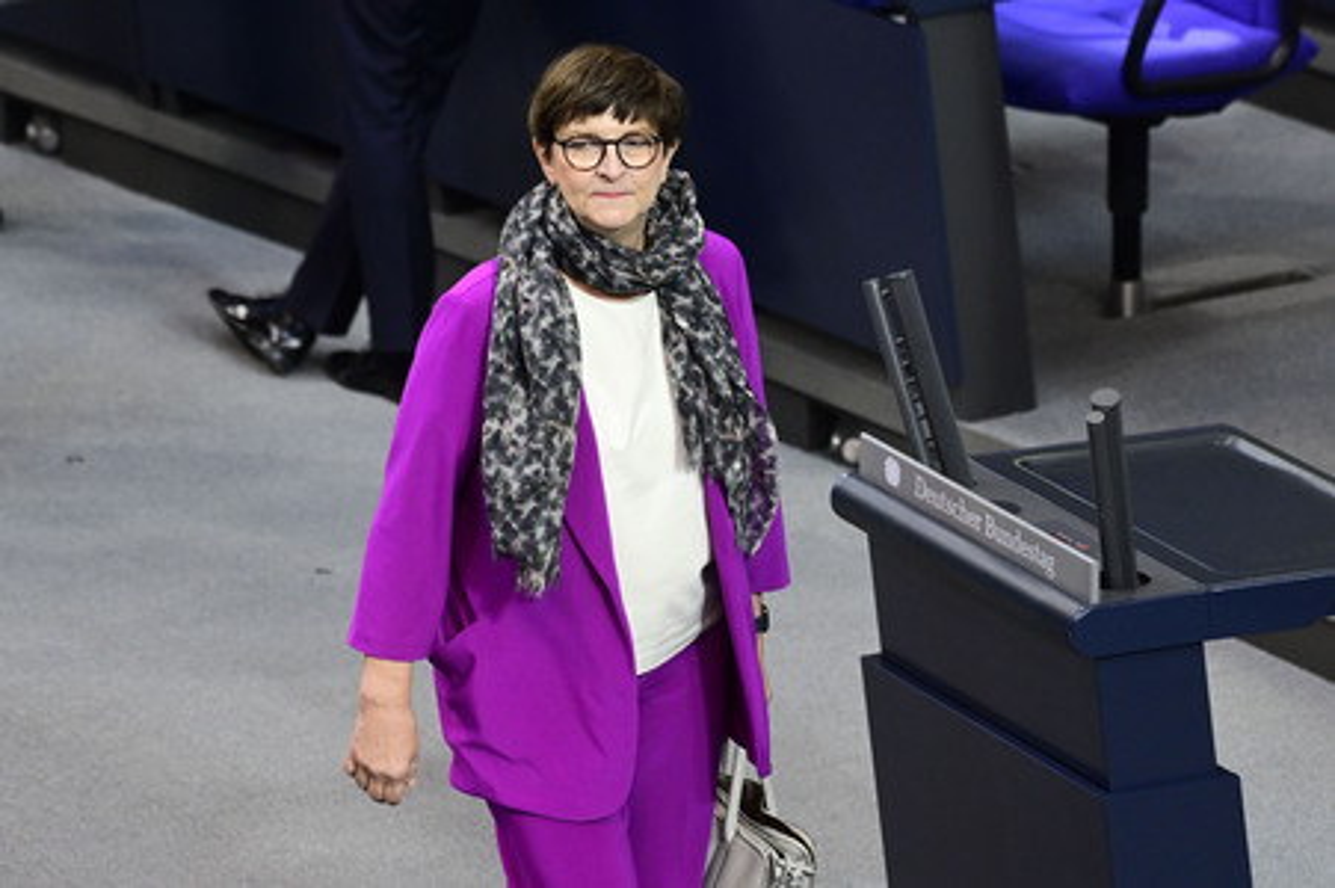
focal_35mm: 240
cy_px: 444
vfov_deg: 5.7
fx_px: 8893
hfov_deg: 8.6
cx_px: 668
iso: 8000
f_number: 5.6
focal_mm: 240
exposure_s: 1/500
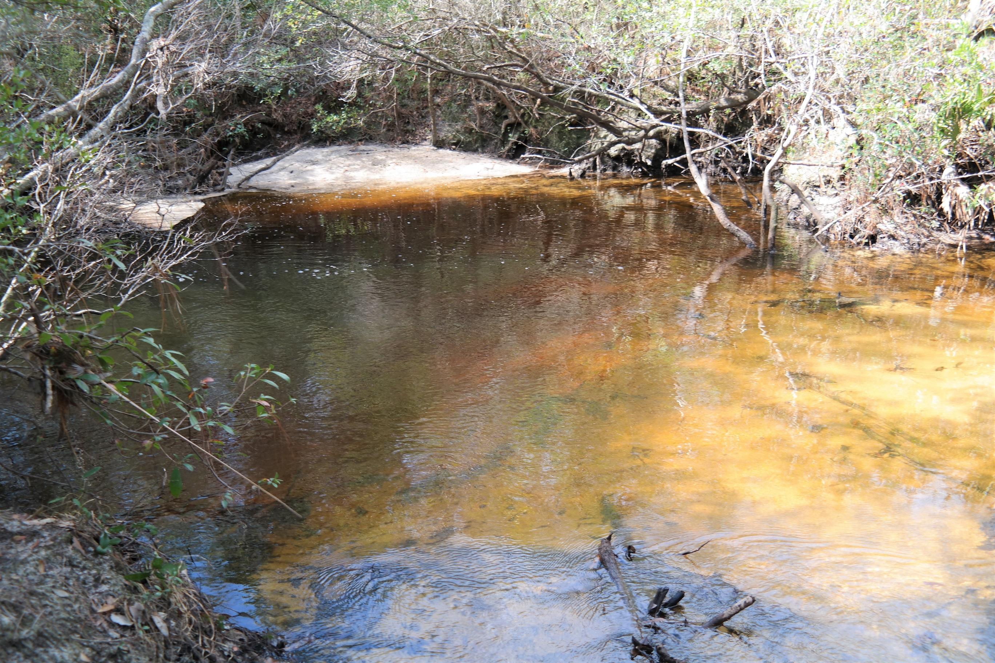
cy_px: 332
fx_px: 967
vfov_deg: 37.9
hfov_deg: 54.4
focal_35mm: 35
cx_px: 498
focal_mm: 23
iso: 100
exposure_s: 1/100
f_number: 4
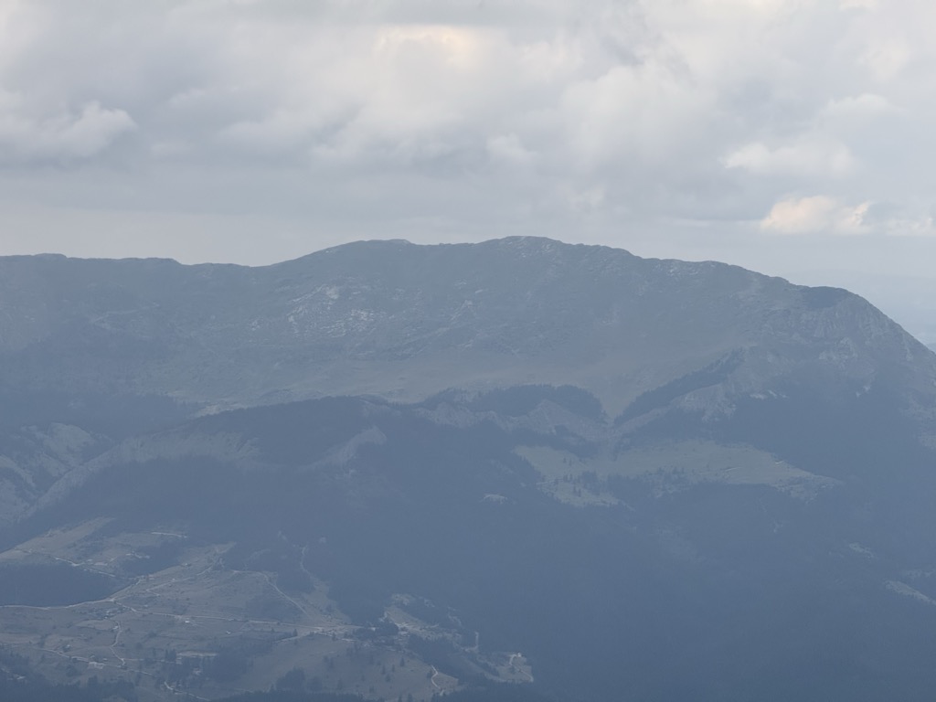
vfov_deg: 12.3
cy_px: 351
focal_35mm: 120
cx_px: 468
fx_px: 3245
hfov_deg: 16.4
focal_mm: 15.66
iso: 50
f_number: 2.8
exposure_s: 1/811
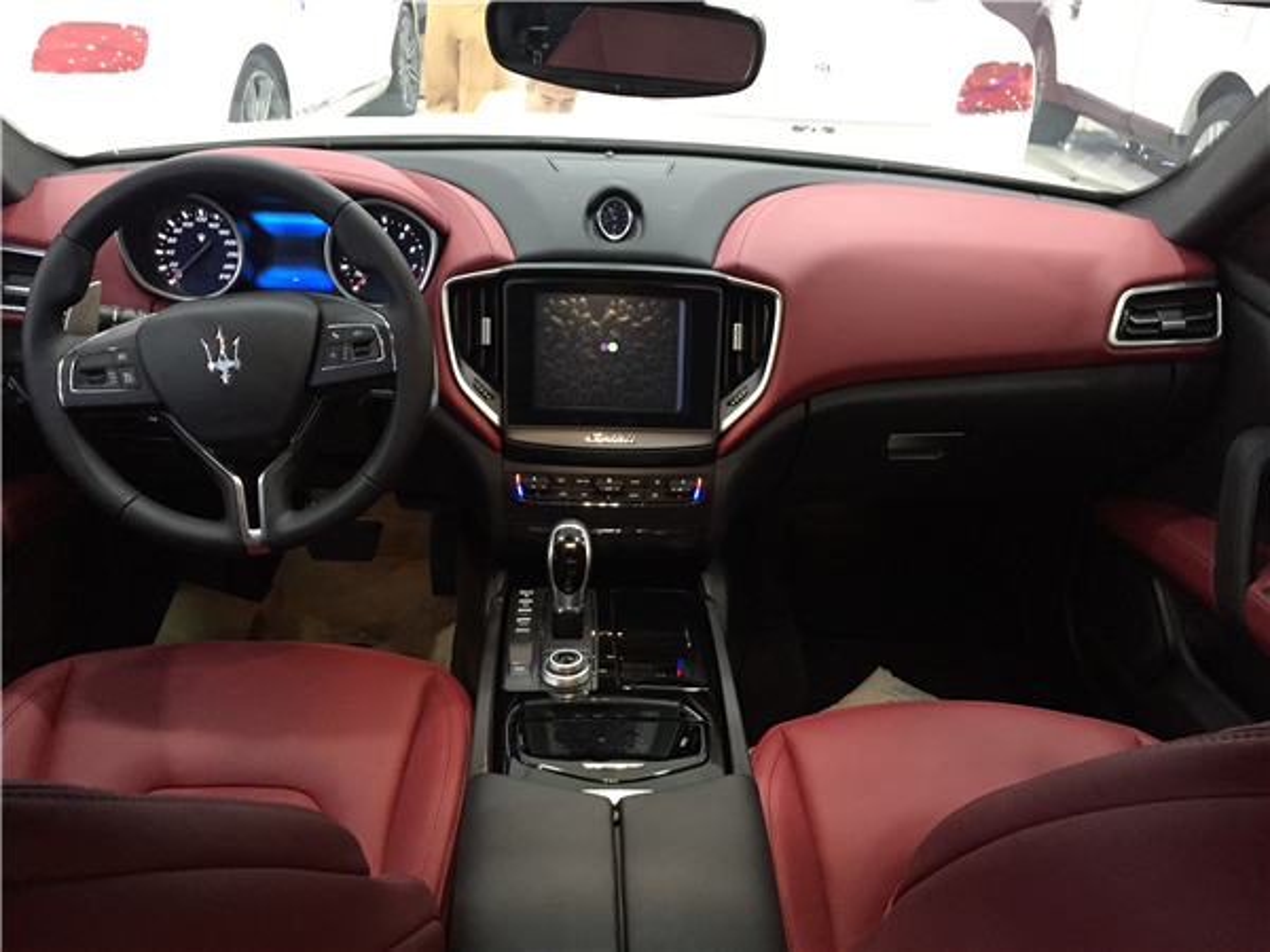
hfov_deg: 61.7
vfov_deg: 48.2
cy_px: 476
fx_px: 1064
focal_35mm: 29
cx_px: 635
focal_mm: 4.15
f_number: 2.2
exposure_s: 1/20
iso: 250
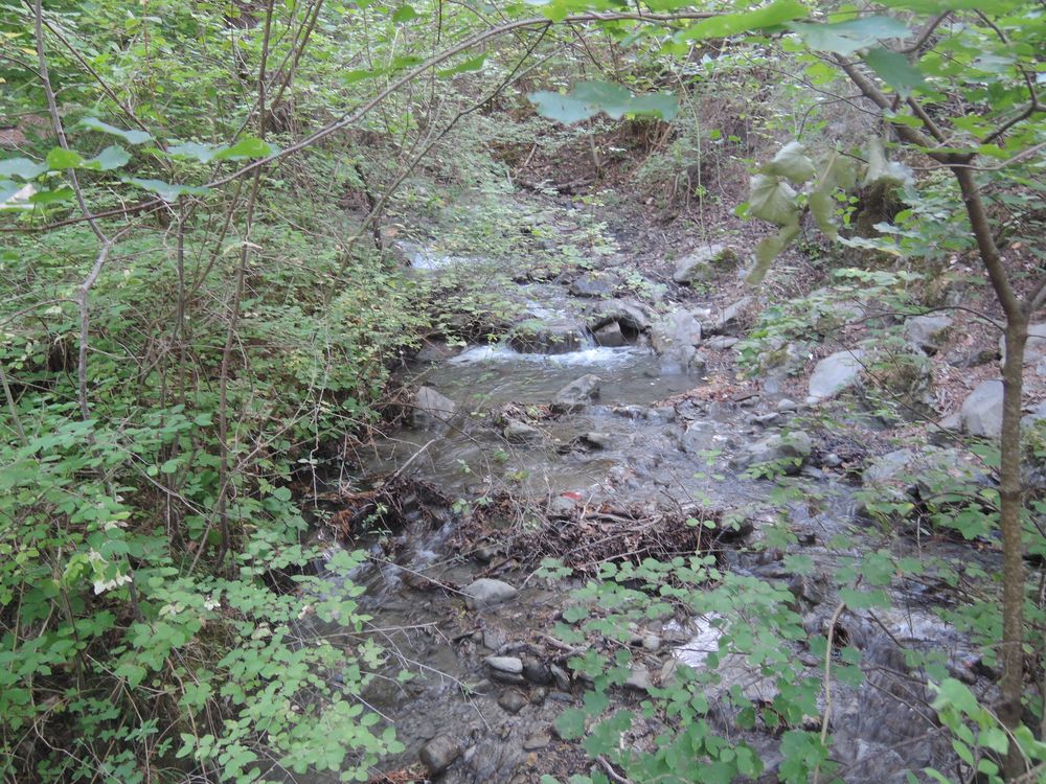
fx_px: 725
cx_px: 523
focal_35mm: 24
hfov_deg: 71.6
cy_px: 392
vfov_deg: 56.8
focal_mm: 5.1
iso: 400
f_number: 2.8
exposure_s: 1/13
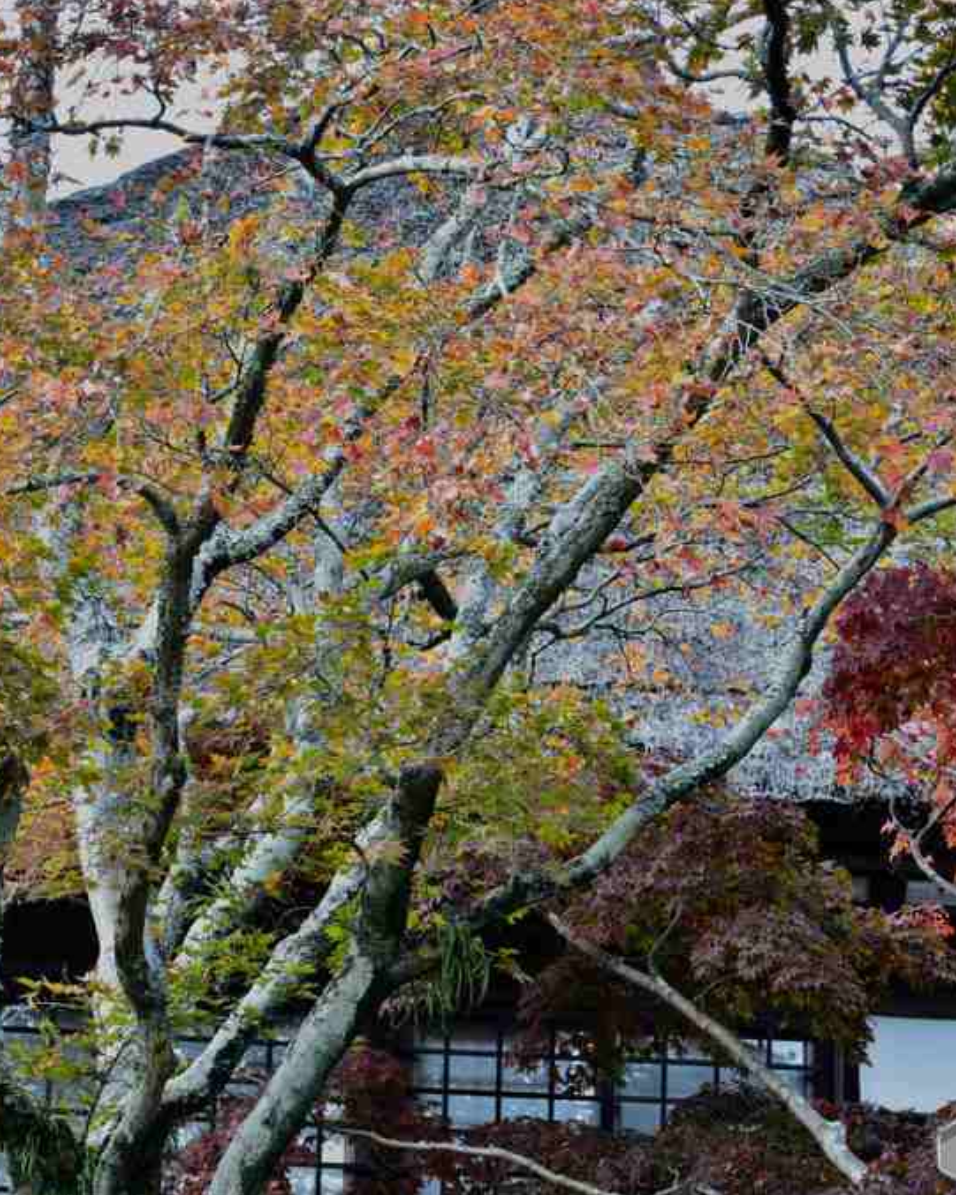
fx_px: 4774
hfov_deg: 11.4
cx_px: 343
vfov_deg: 14.3
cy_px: 597
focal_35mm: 135
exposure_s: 1/2
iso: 100
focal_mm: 95
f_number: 14
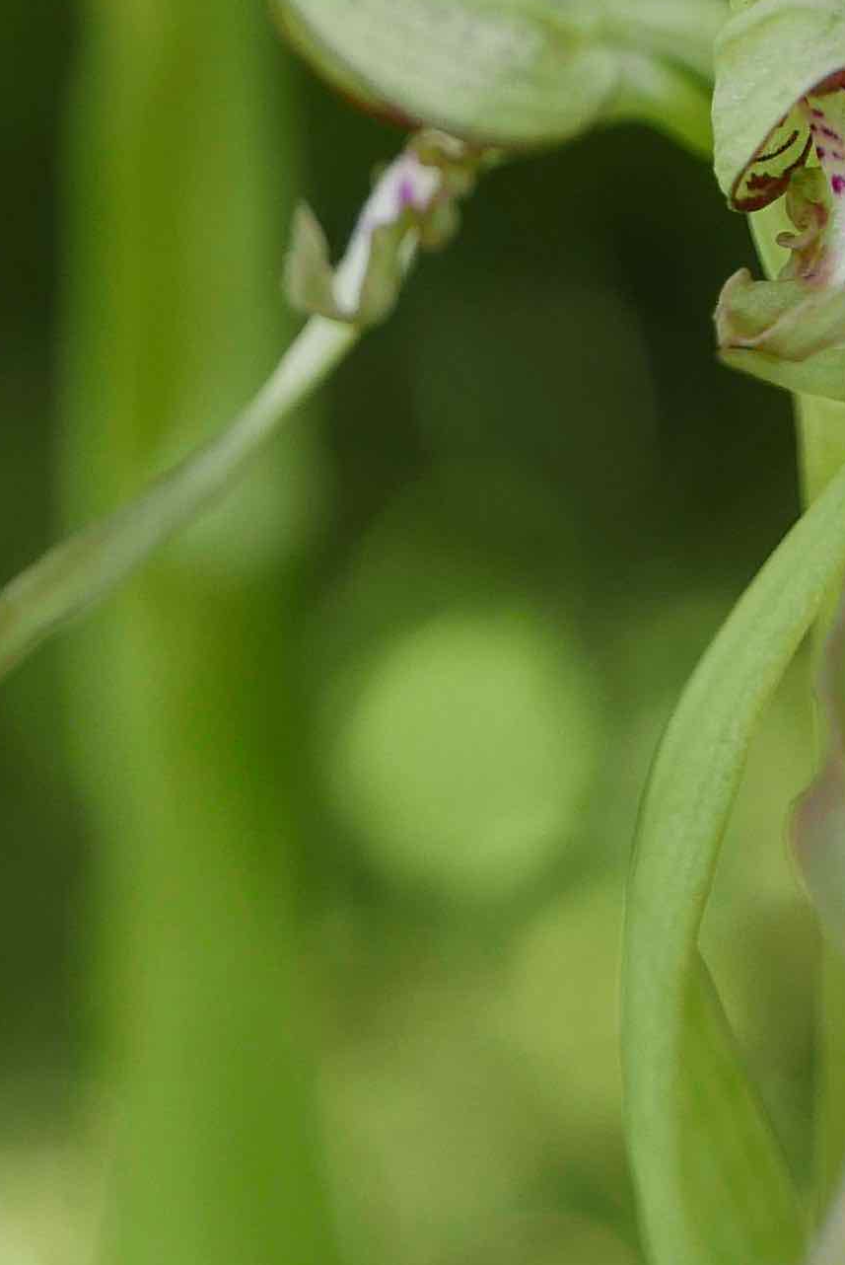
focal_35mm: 330
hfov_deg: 4.2
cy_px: 979
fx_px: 11596
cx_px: 1288
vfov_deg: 6.2
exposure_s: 1/125
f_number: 4
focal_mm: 34
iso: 200
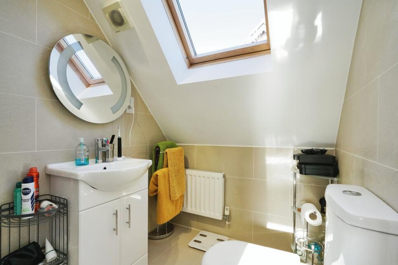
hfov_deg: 93.3
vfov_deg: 70.4
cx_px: 198
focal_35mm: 17
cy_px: 139
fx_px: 188
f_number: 10
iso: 2000
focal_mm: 16
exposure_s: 1/200
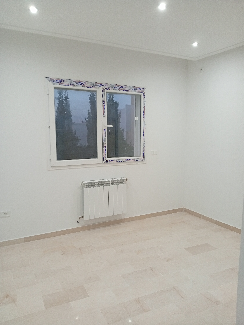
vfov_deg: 65.2
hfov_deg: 51.5
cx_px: 122
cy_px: 162
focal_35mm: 27
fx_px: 253
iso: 325
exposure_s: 1/33.3
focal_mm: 3.98
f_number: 1.8
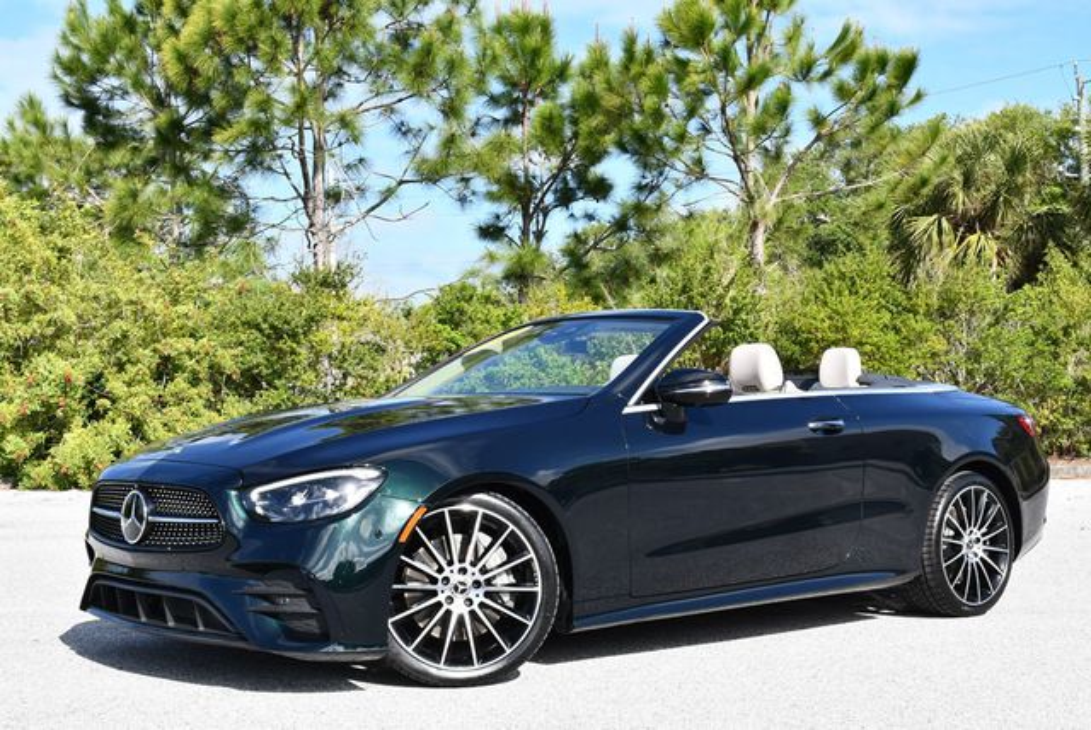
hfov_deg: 38.2
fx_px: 1577
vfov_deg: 26.0
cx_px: 546
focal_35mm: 52
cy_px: 365
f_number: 8
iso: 180
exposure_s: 1/250
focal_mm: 26
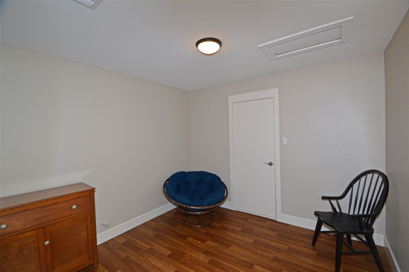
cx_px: 204
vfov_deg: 77.2
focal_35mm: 15
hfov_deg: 100.4
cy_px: 136
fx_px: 170
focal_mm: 10
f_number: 5.6
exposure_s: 1/40
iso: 200
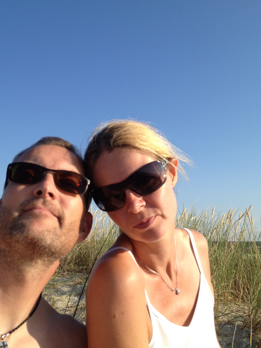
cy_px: 178
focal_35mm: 39
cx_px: 125
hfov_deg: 36.8
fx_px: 392
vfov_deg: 47.9
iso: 50
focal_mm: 4.28
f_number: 2.4
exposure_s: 1/1346
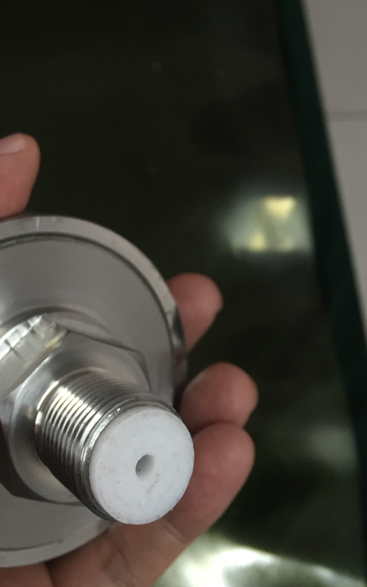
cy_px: 216
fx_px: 656
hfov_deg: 30.8
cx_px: 98
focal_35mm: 41
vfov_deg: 47.7
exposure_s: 1/33
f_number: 2.2
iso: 80
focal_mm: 4.15
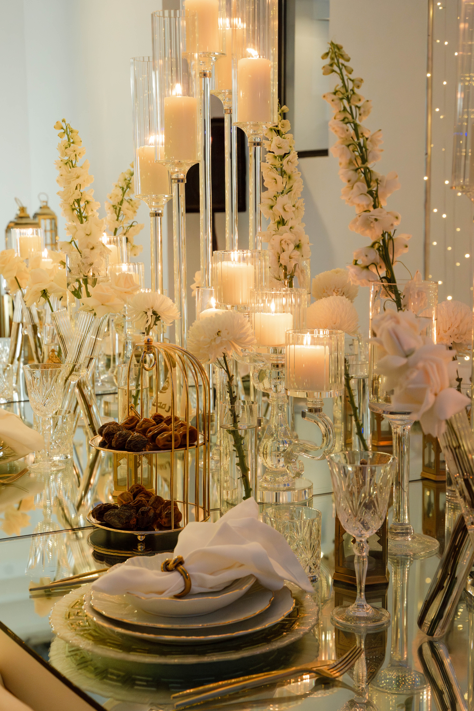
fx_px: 1126
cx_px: 237
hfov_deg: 23.8
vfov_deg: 35.1
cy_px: 356
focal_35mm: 57
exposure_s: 1/250
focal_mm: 57
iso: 2000
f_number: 6.3
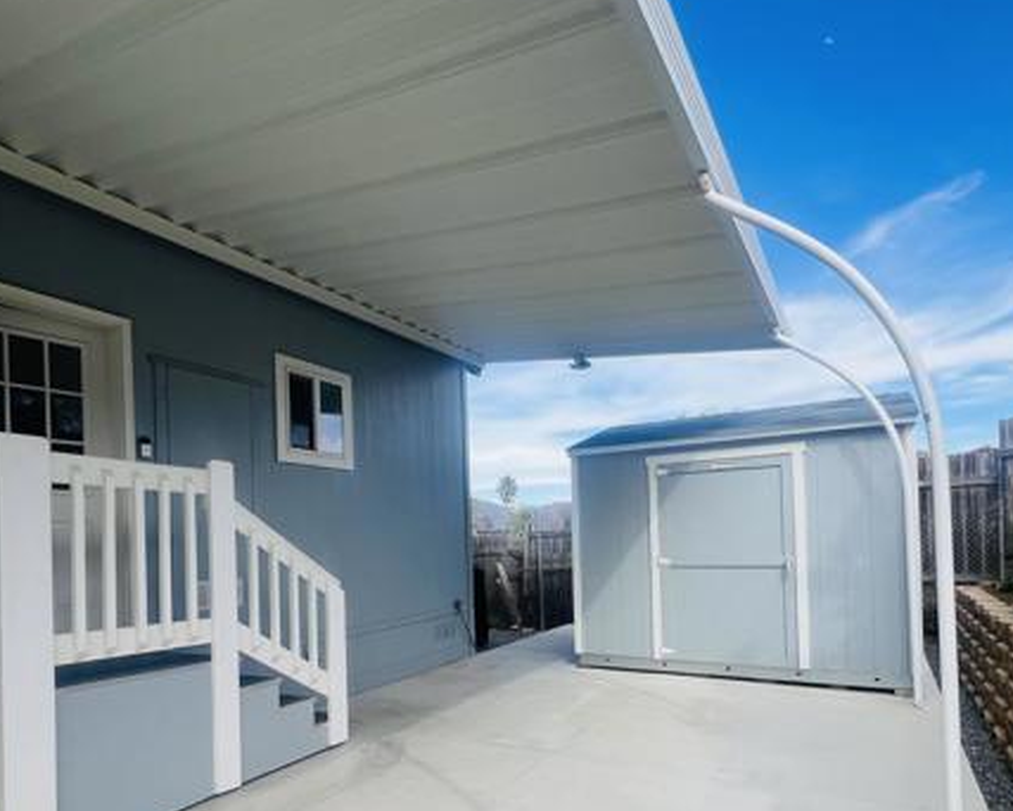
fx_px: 570
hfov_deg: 83.0
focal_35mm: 19
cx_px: 553
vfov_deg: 69.1
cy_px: 534
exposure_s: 1/874
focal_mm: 1.57
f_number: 1.8
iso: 32
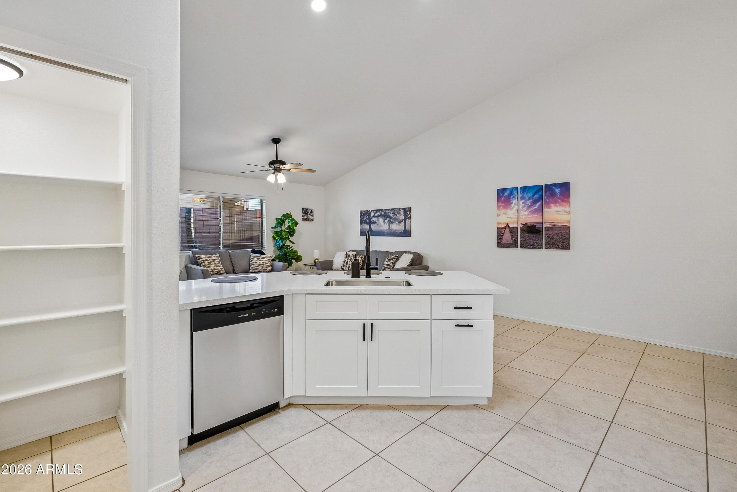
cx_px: 368
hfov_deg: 96.7
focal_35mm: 16
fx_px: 328
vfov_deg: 73.8
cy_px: 246
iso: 800
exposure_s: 1/40
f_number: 8
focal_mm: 16
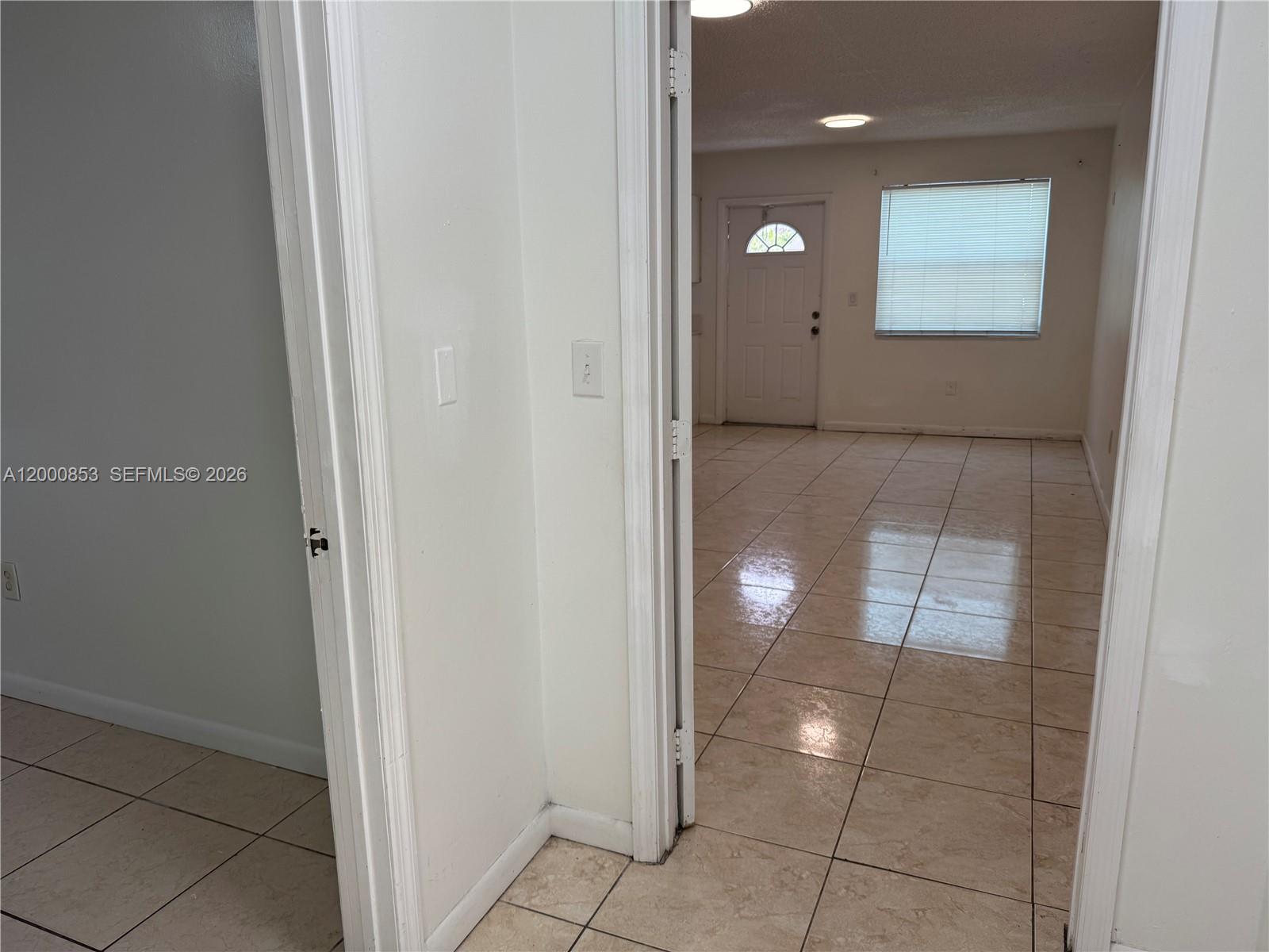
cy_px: 476
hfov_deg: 71.6
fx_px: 880
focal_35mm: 24
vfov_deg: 56.8
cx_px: 634
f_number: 1.78
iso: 80
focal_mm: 6.76
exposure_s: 1/287
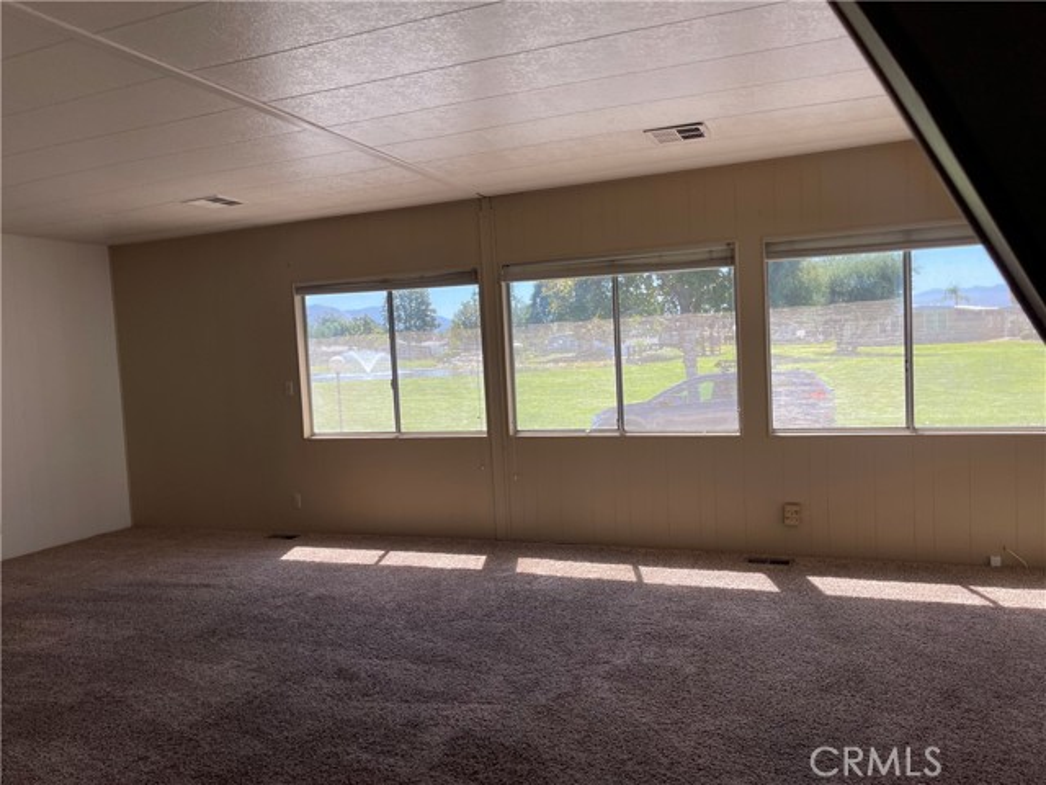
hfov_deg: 69.4
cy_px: 392
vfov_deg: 54.9
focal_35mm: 25
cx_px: 523
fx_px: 755
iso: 32
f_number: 1.6
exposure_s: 1/368
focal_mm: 5.1
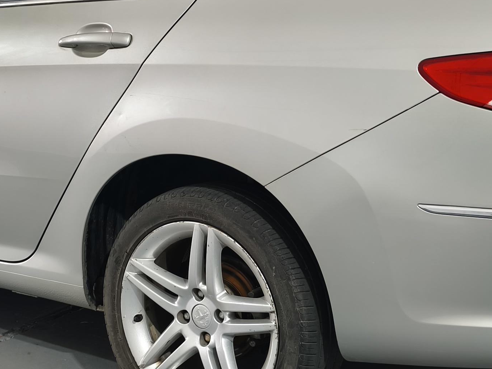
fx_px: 981
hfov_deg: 28.1
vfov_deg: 21.3
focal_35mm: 69
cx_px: 195
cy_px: 145
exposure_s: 1/50
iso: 250
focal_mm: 5.35
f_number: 1.7
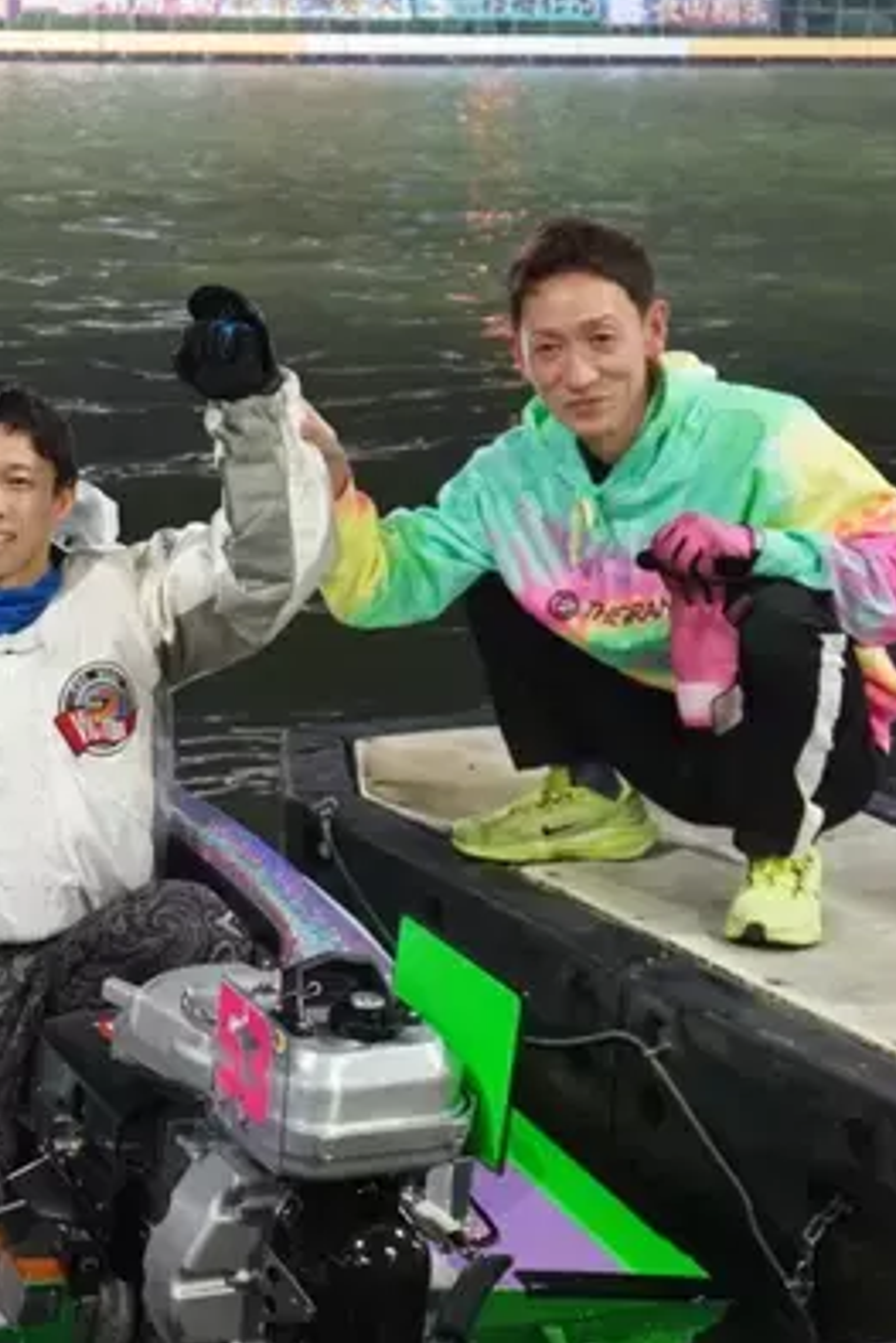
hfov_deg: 20.4
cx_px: -51
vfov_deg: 31.4
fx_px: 2387
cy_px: 670
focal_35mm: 64
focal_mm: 28
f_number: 5.6
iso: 3200
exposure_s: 1/100
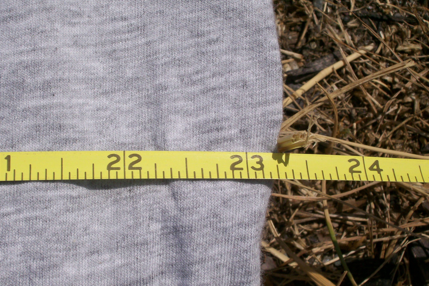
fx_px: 1132
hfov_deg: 21.5
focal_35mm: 95
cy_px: 167
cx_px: 205
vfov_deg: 14.4
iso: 80
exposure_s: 1/1112
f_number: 7.6
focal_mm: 14.3
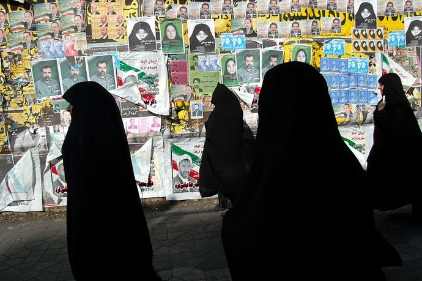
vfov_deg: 43.5
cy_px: 140
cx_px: 211
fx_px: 351
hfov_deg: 62.0
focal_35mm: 30
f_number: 8
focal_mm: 20
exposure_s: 1/800
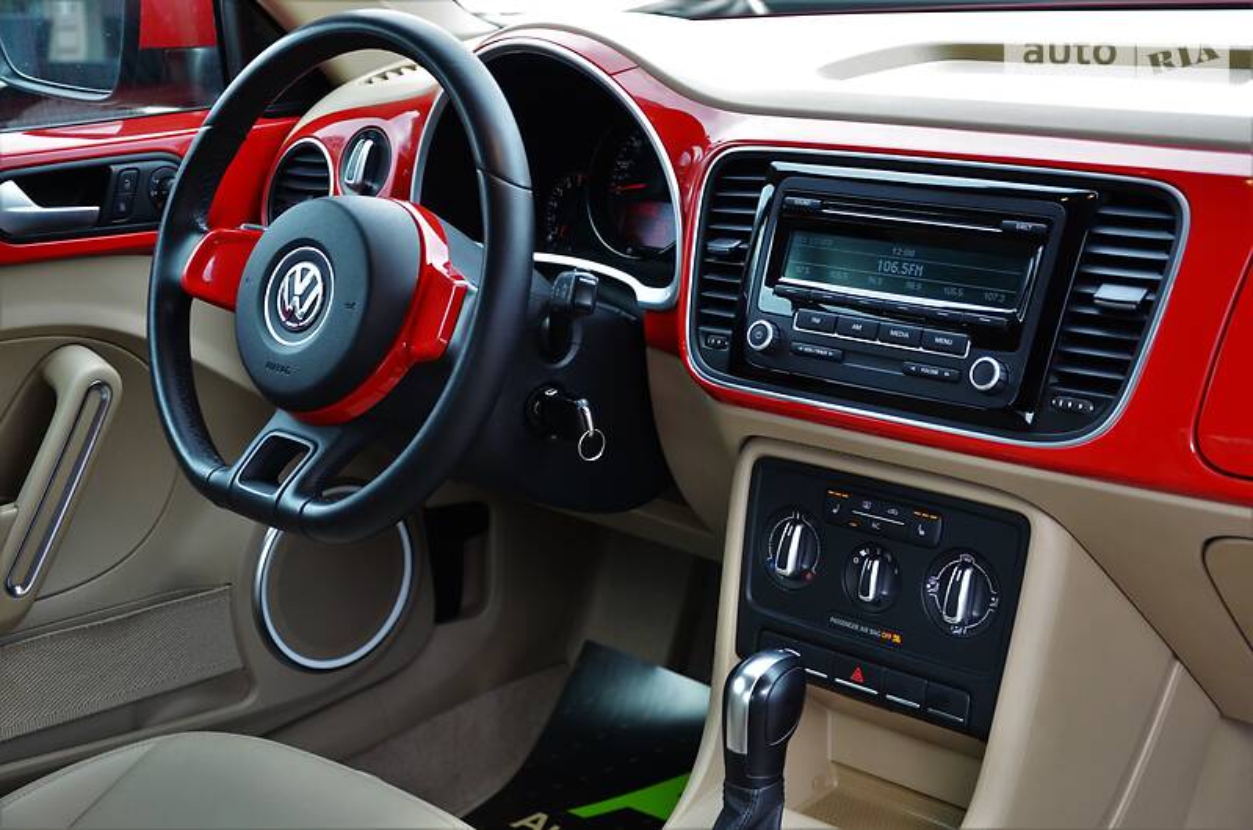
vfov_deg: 23.7
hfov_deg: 35.1
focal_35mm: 57
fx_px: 1980
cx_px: 626
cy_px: 415
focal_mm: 38
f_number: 4.5
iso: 400
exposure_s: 1/80
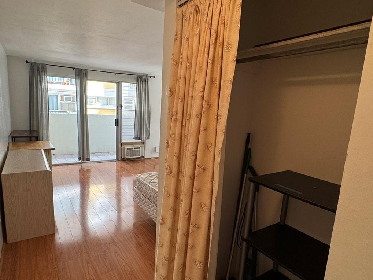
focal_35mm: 22
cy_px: 151
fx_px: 237
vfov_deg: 61.0
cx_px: 174
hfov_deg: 76.3
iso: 125
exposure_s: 1/120
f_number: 2.2
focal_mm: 2.22
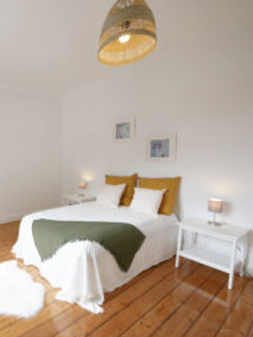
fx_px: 360
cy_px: 173
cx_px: 41
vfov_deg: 50.1
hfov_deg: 37.0
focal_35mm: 37
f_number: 1.8
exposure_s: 1/122
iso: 32
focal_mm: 4.2
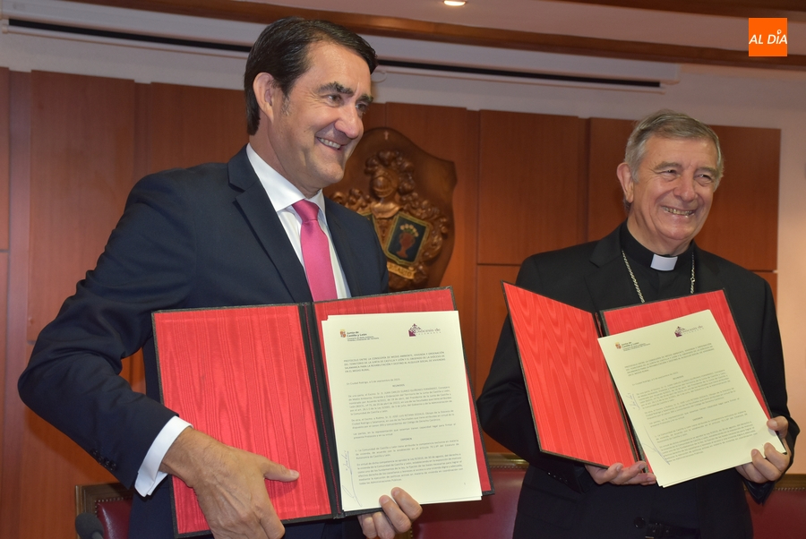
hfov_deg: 37.8
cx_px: 403
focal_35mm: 52
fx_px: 1177
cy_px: 270
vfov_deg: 25.8
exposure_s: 1/80
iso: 800
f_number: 4.5
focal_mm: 35
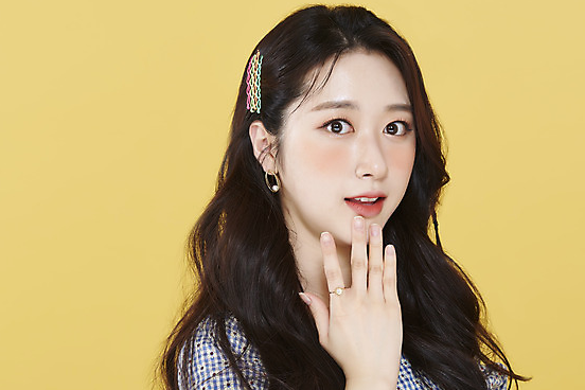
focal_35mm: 114
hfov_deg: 17.9
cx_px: 307
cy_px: 197
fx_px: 1852
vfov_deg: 12.0
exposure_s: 1/125
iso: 64
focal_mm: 105
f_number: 11
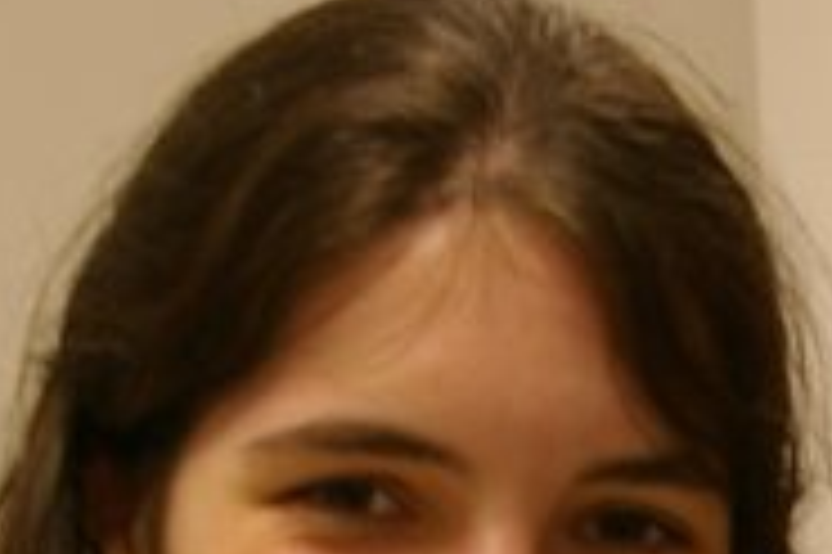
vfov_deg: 6.6
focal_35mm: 205
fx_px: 4733
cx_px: 1010
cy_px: 784
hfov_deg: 9.9
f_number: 5.6
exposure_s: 1/8
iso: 200
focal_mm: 24
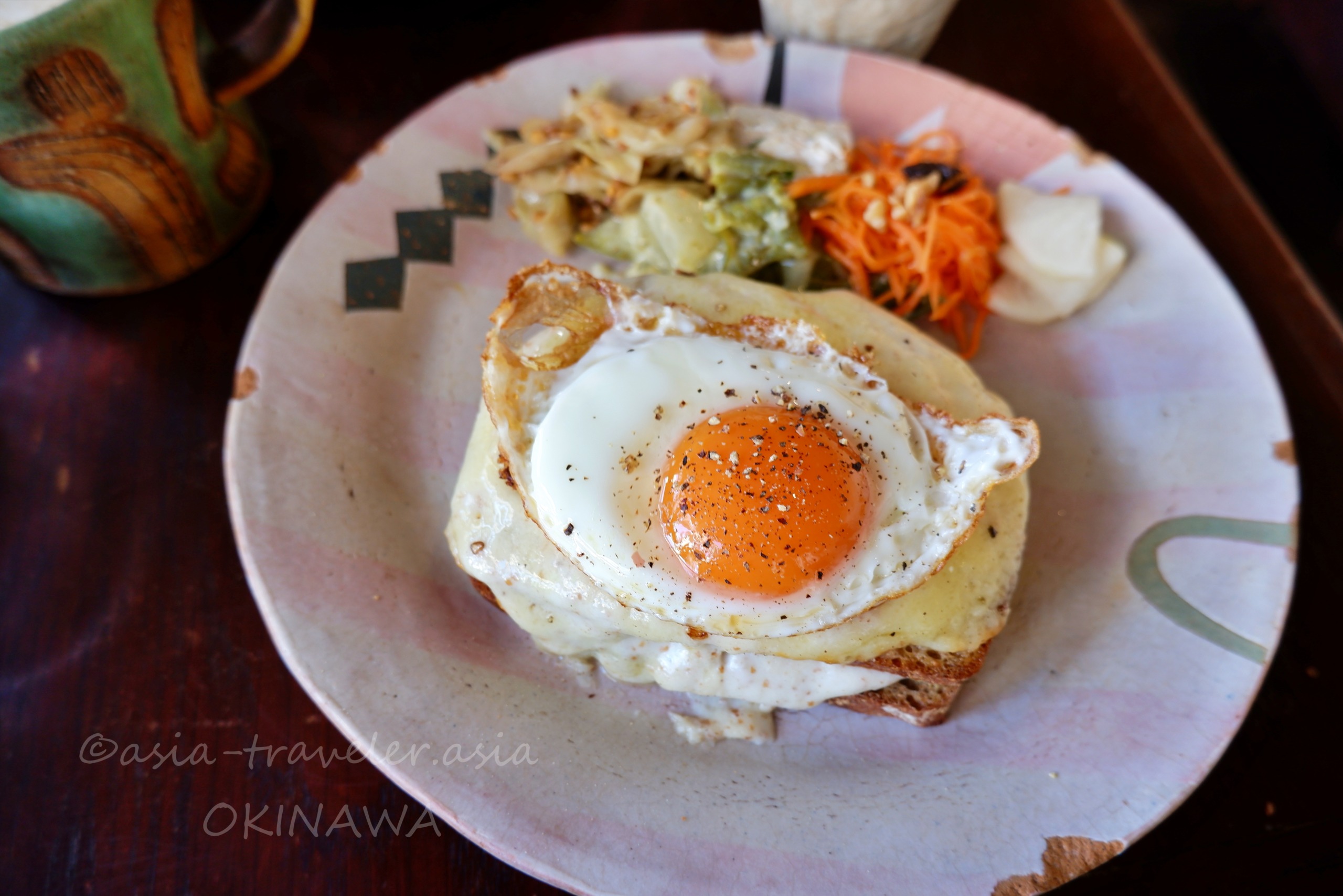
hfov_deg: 76.1
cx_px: 672
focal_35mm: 23
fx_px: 858
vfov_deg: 55.1
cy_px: 448
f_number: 3.5
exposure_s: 1/42
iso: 200
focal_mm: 15
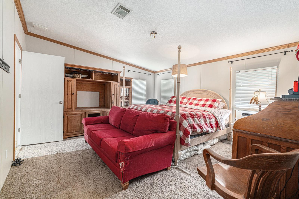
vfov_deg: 72.0
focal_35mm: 16
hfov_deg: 95.0
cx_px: 150
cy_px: 100
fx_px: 137
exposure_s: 2
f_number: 7.1
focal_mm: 16.5
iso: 400
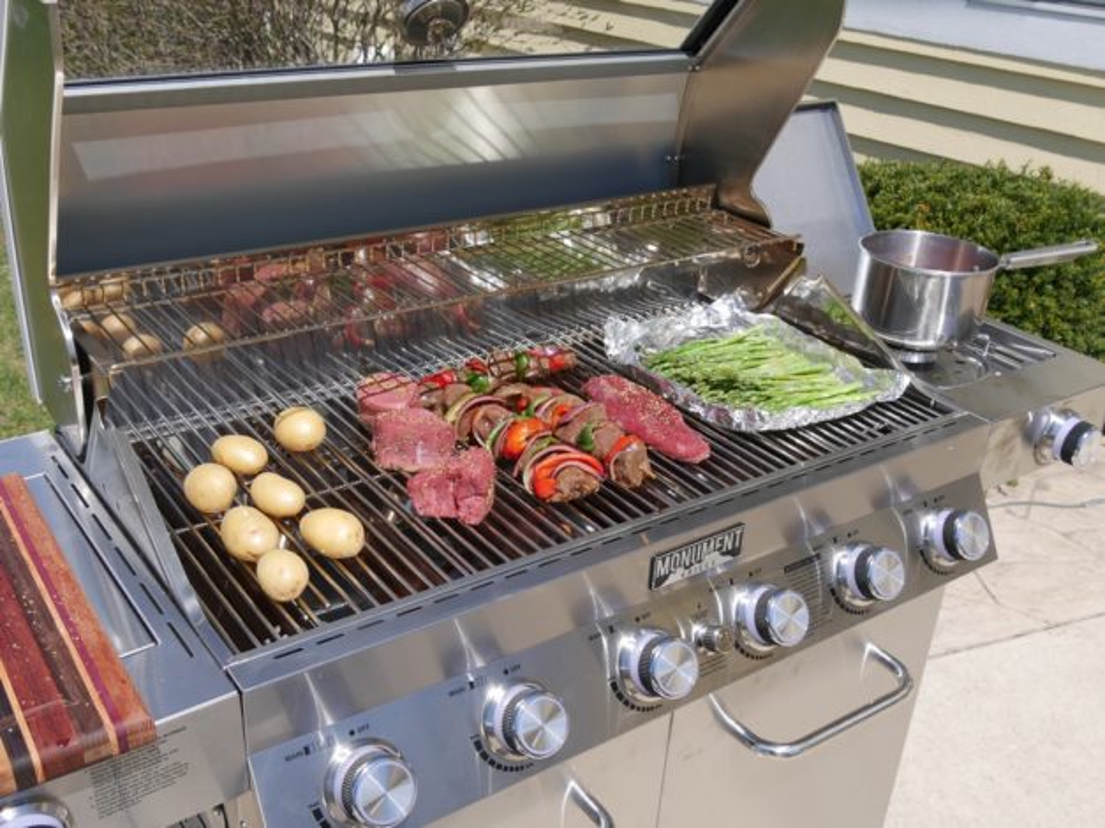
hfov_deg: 49.0
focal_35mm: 38
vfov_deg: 37.7
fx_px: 1213
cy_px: 414
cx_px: 552
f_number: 8
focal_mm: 19
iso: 200
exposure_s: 1/400
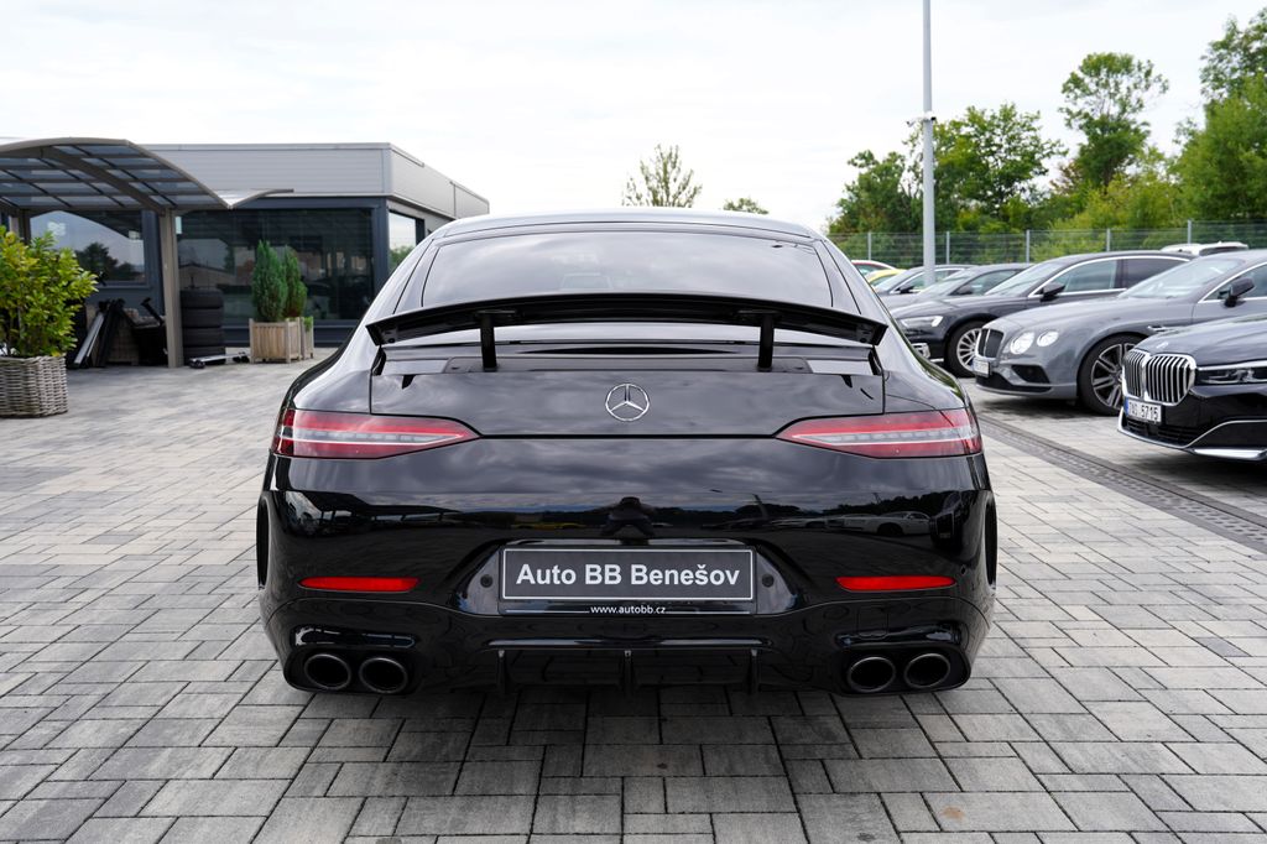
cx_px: 634
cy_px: 422
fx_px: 1161
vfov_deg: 39.9
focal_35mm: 33
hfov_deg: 57.2
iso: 100
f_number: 5.6
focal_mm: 33
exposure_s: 1/160
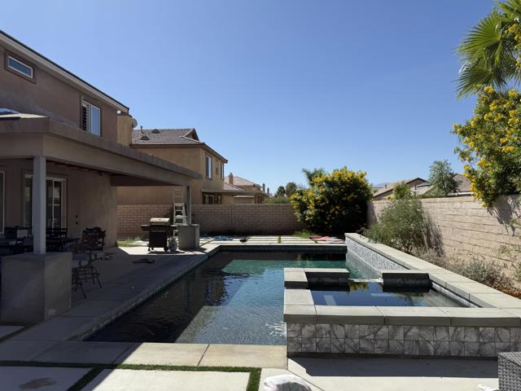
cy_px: 196
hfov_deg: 71.6
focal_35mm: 24
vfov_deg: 56.8
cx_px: 260
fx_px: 361
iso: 80
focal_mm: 6.76
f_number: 1.78
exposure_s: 1/6711
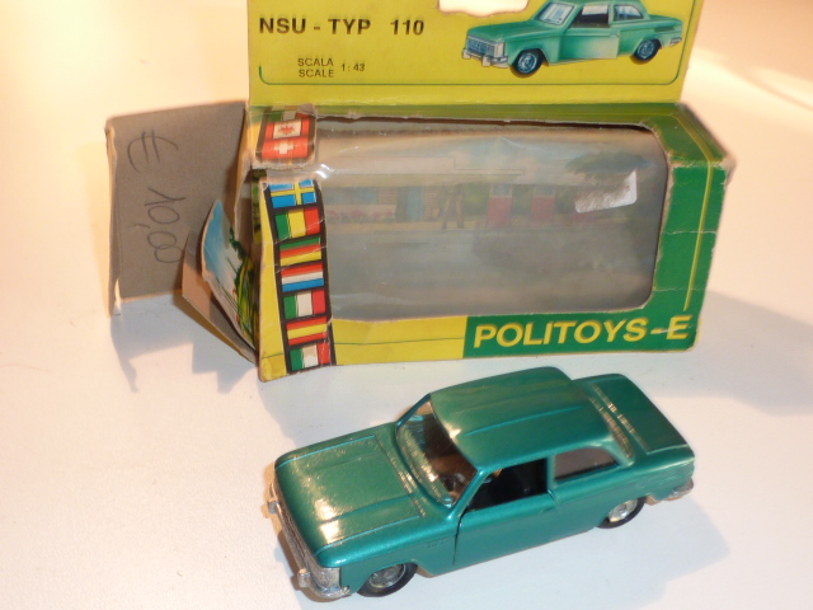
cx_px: 406
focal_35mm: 48
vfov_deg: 30.3
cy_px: 305
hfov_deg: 39.7
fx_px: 1127
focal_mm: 4.4
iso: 100
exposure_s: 1/40
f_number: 3.3
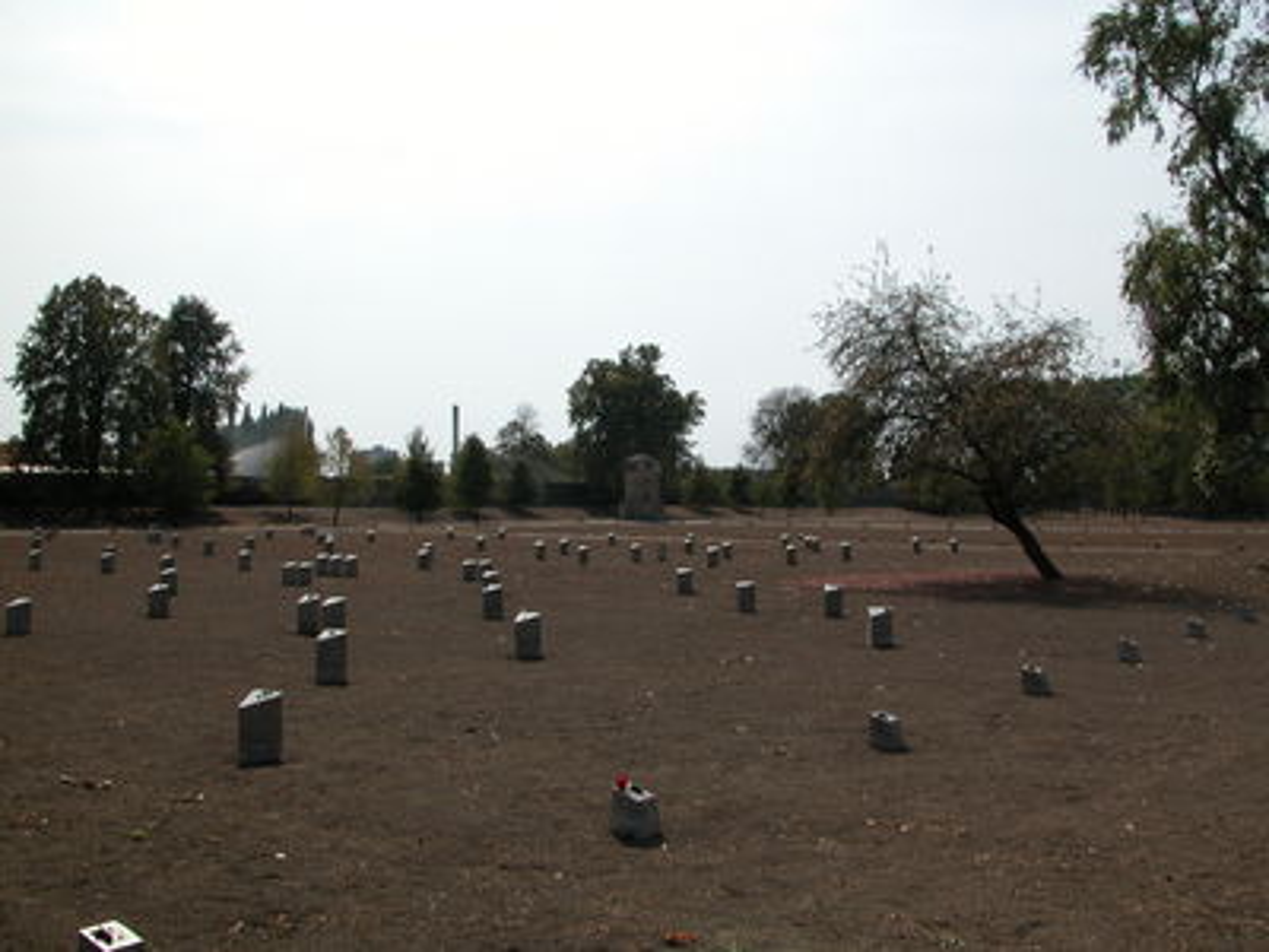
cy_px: 476
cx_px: 634
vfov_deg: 40.7
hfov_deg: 52.6
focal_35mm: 35
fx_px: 1283
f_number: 8
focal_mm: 8.9
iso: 100
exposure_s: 1/407
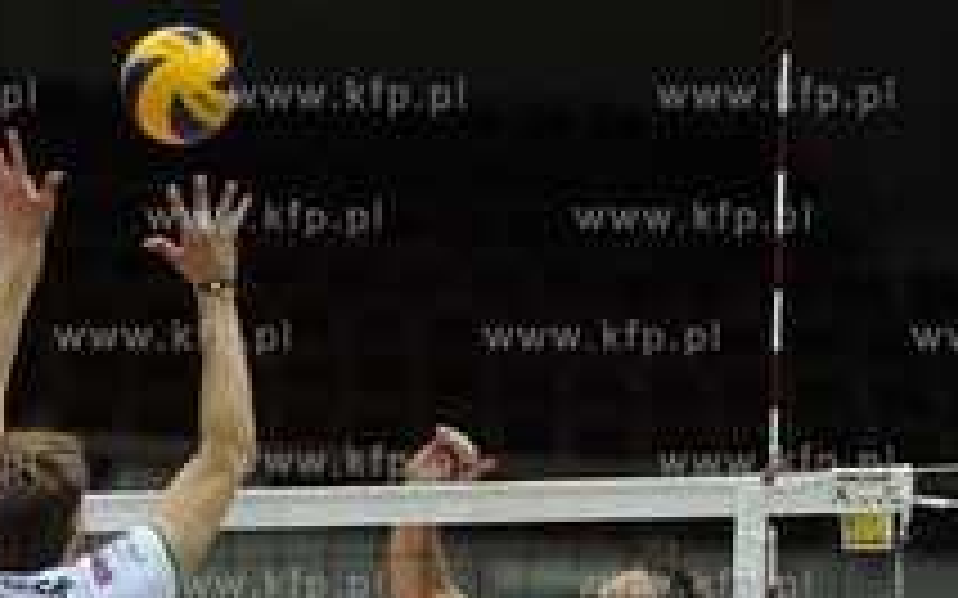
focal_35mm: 383
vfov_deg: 3.4
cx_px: 76
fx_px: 9997
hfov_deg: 5.5
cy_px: 522
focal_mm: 200
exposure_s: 1/2000
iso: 3200
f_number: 2.8
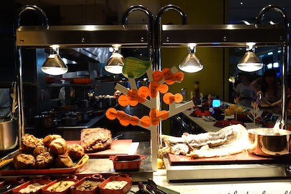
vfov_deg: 43.6
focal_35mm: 30
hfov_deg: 61.9
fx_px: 242
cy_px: 100
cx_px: 153
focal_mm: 10.4
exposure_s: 1/125
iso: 500
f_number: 1.8
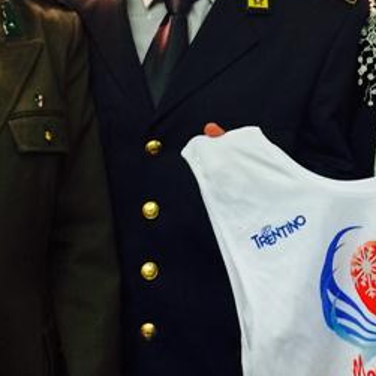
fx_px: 1327
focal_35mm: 108
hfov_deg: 16.1
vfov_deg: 15.6
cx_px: 237
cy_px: -70
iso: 160
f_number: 2.2
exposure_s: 1/30
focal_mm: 4.12
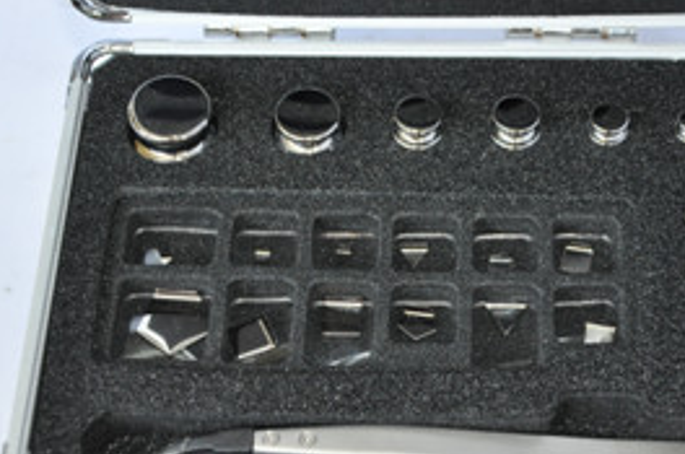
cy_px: 279
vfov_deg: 15.0
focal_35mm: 91
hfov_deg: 22.4
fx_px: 1728
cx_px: 405
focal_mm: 40
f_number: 4.5
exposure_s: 1/60
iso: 800
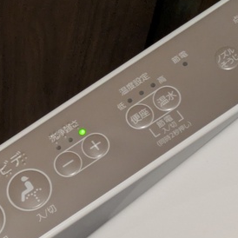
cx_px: 91
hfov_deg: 11.1
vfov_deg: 11.0
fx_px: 1229
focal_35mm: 158
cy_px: 168
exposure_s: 1/33.3
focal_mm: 5.43
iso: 189
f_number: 1.89
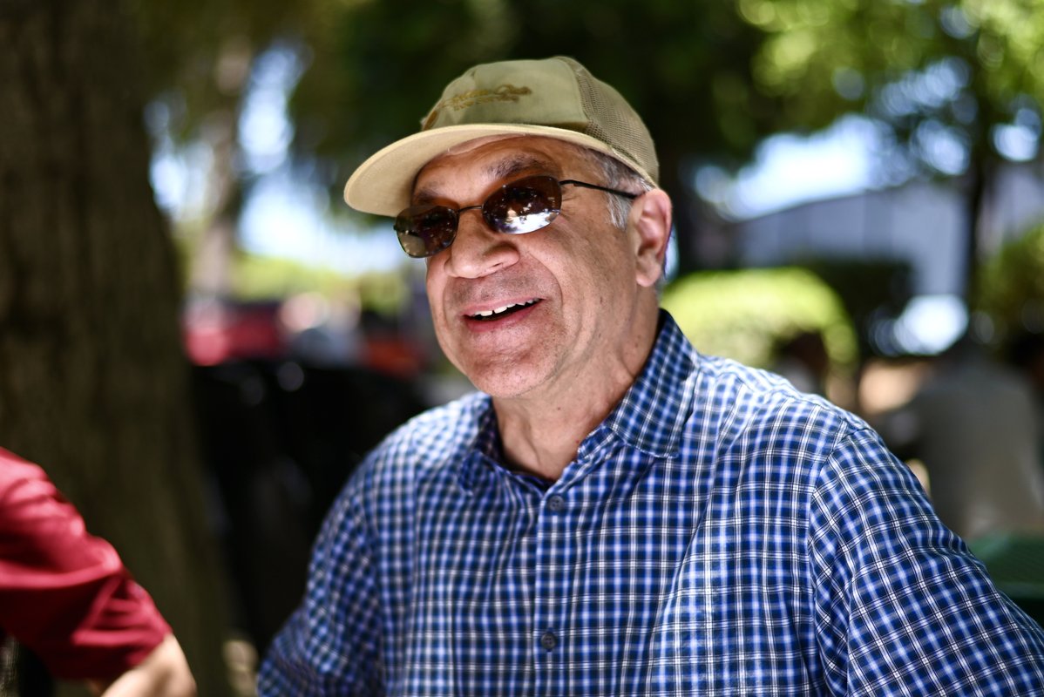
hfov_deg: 39.6
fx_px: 1451
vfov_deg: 27.0
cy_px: 348
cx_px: 522
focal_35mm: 50
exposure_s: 1/800
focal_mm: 50
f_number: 1.8
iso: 100
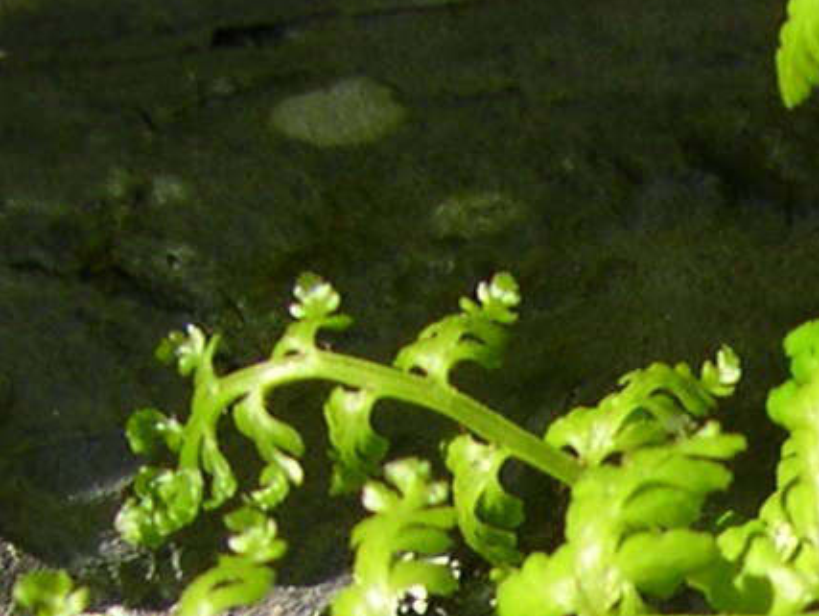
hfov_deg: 9.3
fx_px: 4783
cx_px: 1563
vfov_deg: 6.9
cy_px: 1558
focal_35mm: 202
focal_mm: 8
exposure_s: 1/86
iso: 100
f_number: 7.6
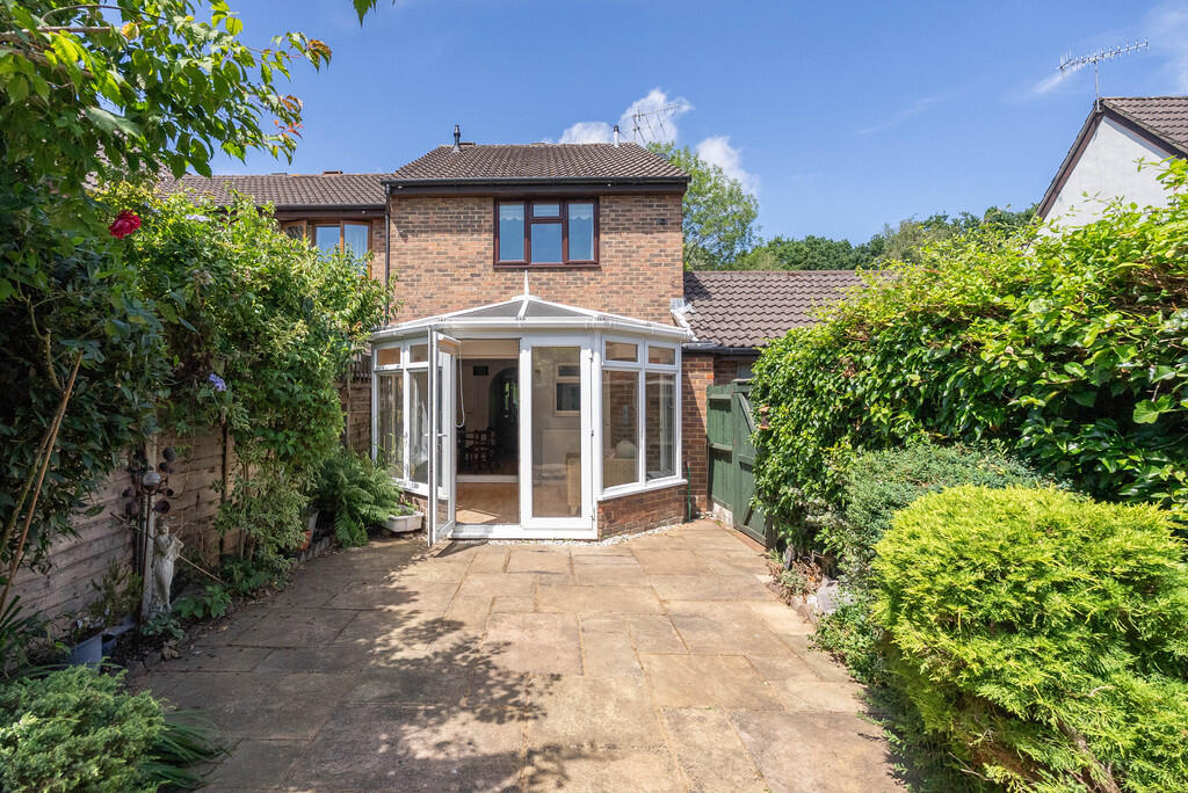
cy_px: 396
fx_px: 528
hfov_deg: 96.7
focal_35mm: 16
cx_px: 594
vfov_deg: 73.8
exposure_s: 1/2000
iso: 1000
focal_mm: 16
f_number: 7.1
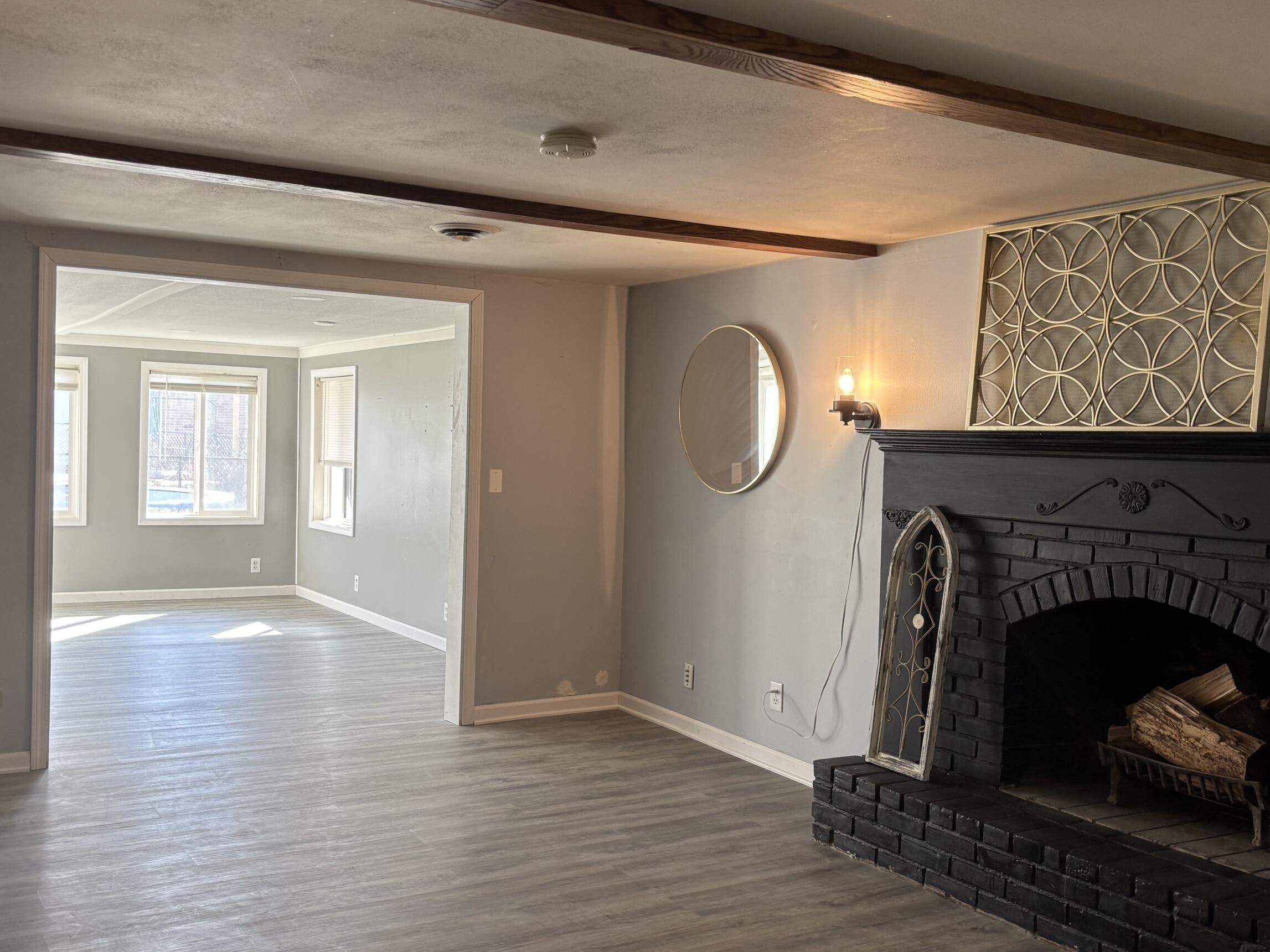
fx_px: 1248
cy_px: 466
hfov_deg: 53.9
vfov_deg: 41.8
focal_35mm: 34
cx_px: 574
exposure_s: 1/60
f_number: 1.6
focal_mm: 5.96
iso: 80
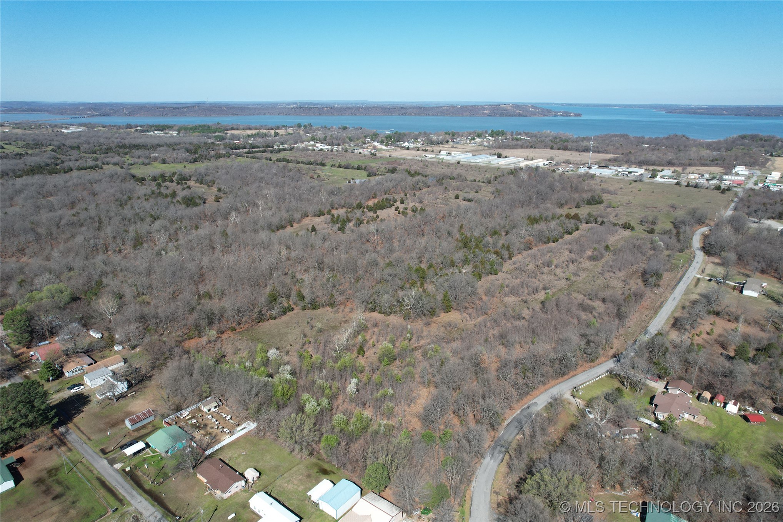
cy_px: 261
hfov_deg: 78.6
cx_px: 392
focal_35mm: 22
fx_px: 478
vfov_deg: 57.2
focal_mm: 8.38
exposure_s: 1/3200
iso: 200
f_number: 2.8
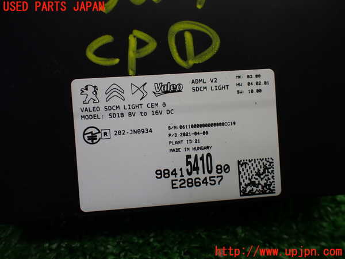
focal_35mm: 30
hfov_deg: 60.0
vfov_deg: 46.8
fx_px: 299
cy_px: 130
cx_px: 172
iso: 160
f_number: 2.3
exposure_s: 1/125
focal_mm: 5.4
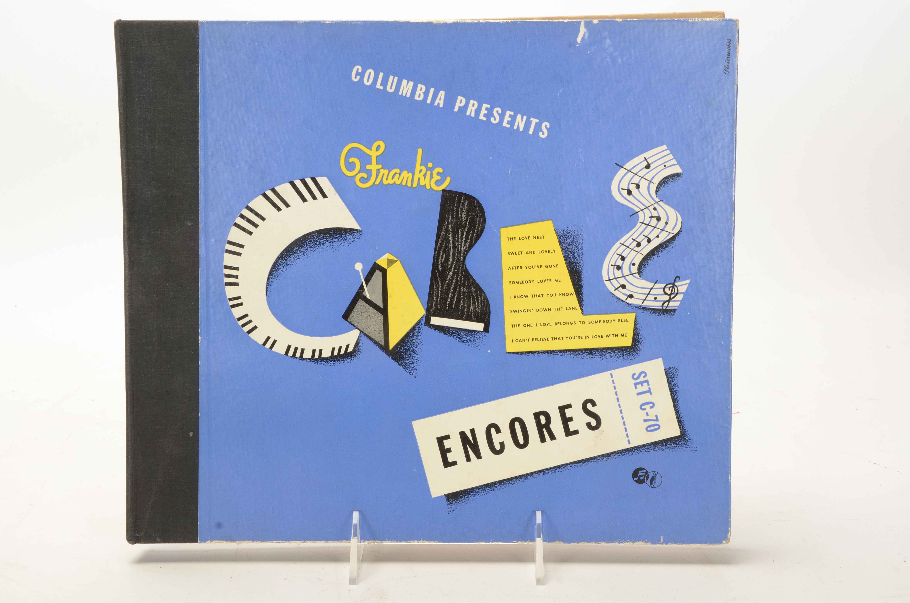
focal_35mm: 60
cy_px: 302
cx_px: 455
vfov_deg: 22.5
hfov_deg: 33.5
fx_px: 1514
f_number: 14
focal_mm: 40
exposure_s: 1/160
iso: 200
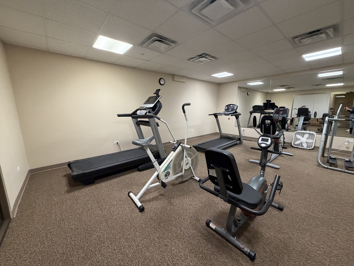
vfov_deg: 85.7
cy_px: 133
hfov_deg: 102.1
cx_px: 177
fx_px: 143
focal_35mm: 14
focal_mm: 2.22
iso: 400
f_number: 2.2
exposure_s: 1/60
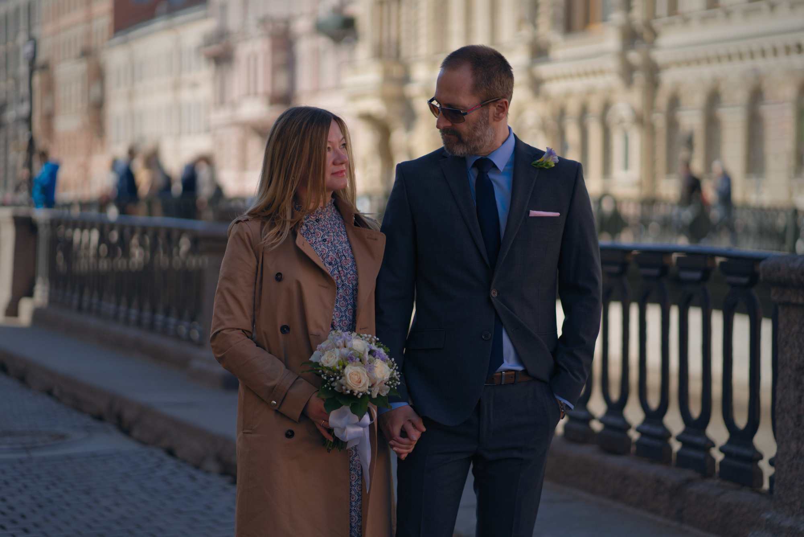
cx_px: 402
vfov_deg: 16.1
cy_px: 268
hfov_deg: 23.9
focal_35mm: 85
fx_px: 1899
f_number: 2
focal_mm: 85
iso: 100
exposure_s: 1/1600
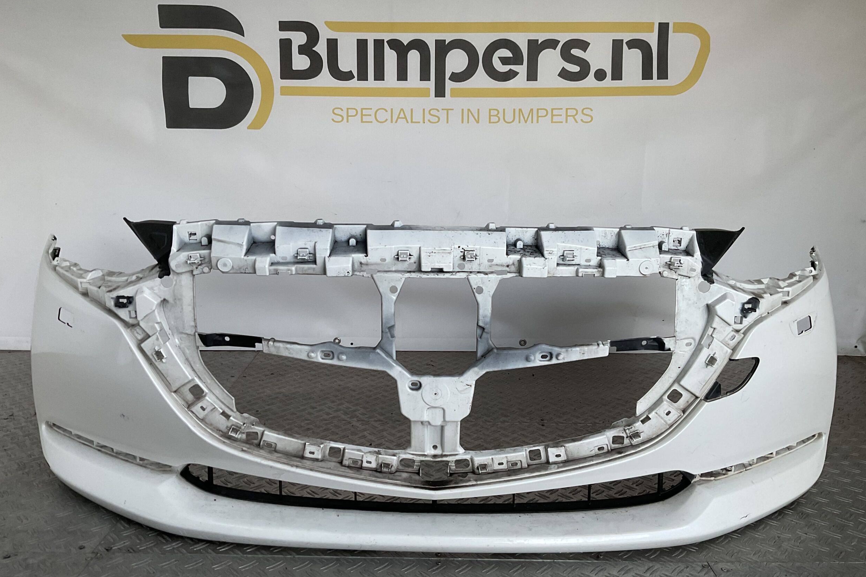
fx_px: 746
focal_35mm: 31
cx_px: 432
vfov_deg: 42.3
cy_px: 285
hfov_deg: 60.3
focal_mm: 3
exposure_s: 1/50
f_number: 1.8
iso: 50
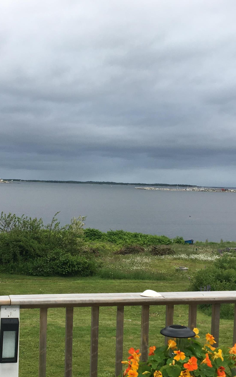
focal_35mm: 54
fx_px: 556
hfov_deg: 24.0
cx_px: 106
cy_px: 242
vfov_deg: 37.2
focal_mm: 4.15
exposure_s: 1/530
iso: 25
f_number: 2.2
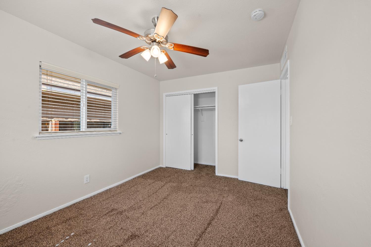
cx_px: 186
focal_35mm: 14
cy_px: 124
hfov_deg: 104.3
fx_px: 144
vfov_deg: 81.1
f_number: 9
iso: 250
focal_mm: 14
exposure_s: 1/5
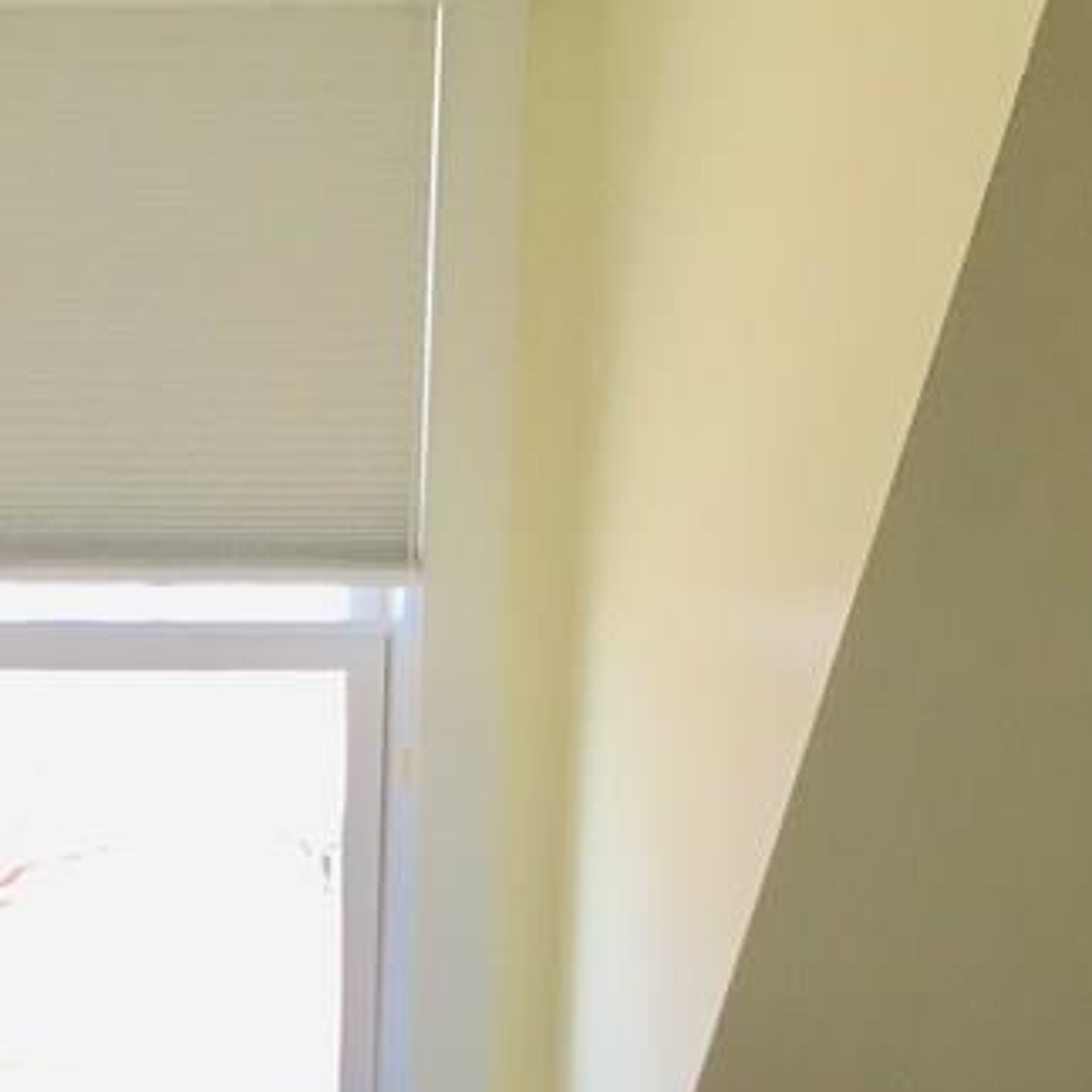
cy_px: 1126
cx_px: -108
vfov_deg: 20.6
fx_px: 2891
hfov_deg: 20.4
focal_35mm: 81
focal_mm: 4.15
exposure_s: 1/30
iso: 25
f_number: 2.2
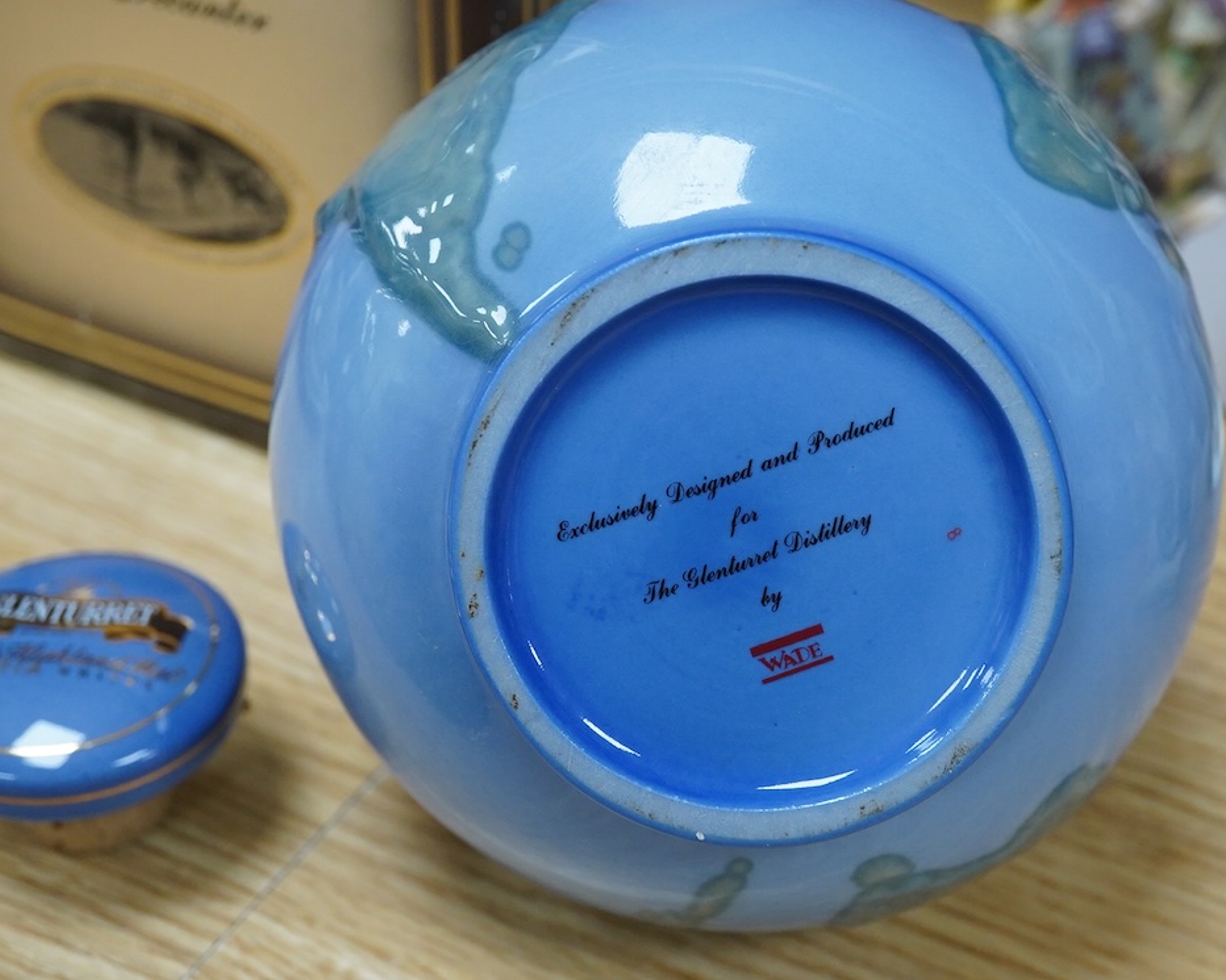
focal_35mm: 51
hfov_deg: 36.5
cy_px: 488
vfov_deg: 29.7
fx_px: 1850
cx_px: 728
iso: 2500
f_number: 9
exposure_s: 1/200
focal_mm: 30
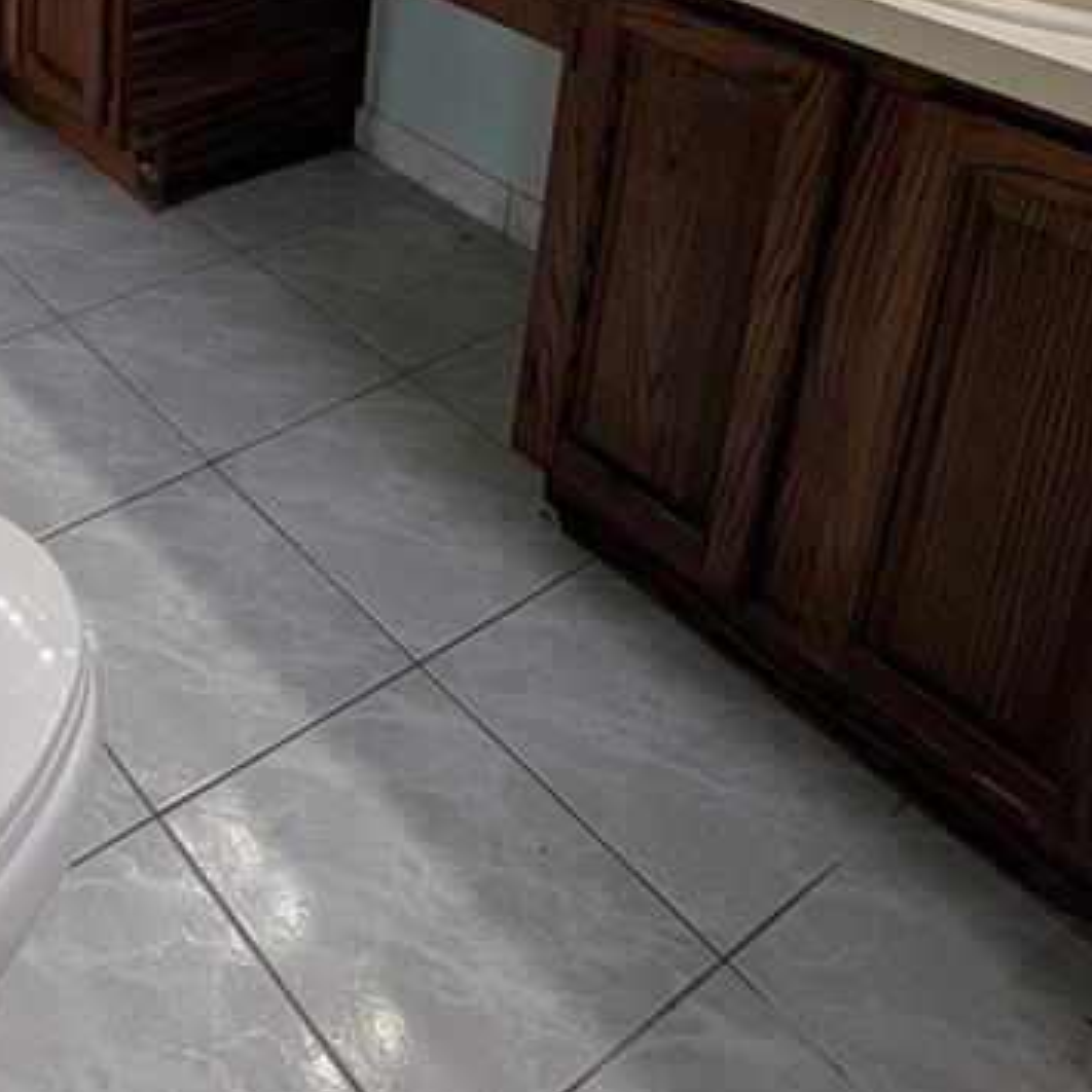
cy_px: -145
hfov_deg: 39.8
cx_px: -29
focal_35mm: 36
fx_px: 1285
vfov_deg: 37.5
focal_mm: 2.02
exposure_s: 1/169
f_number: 1.7
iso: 58
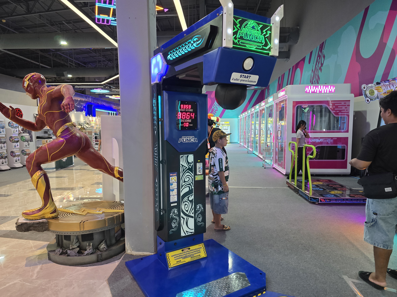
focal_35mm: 23
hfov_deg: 73.9
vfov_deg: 58.9
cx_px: 198
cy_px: 148
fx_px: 264
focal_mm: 6.3
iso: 200
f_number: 1.7
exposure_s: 1/100
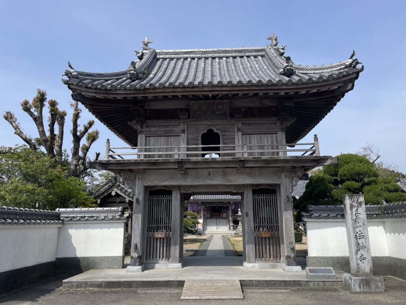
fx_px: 305
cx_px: 203
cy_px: 152
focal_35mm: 26
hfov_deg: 67.3
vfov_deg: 53.1
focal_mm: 4.2
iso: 32
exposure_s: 1/3861
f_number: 1.6
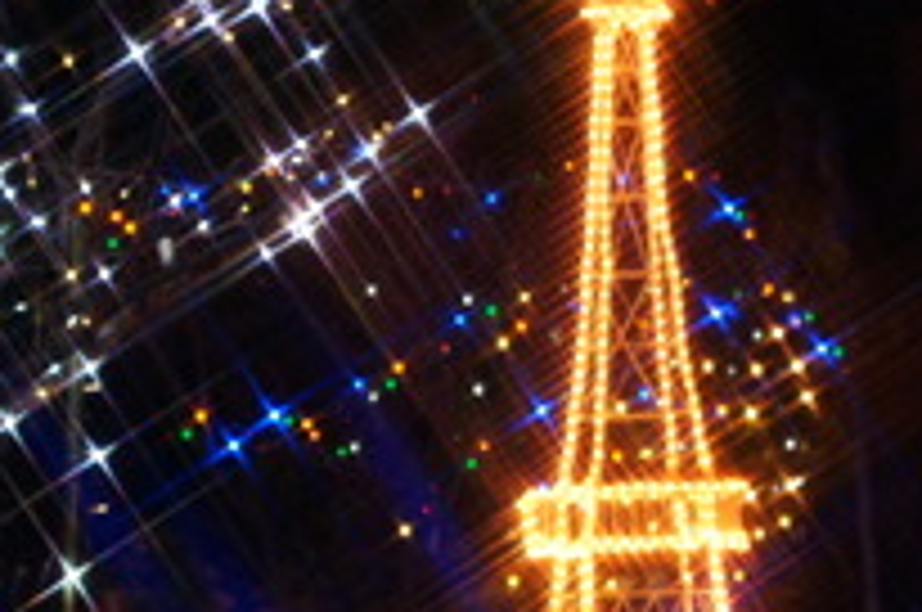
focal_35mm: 200
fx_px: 5114
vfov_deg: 6.8
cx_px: 639
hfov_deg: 10.3
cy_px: 248
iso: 320
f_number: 2.8
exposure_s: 1/15
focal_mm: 40
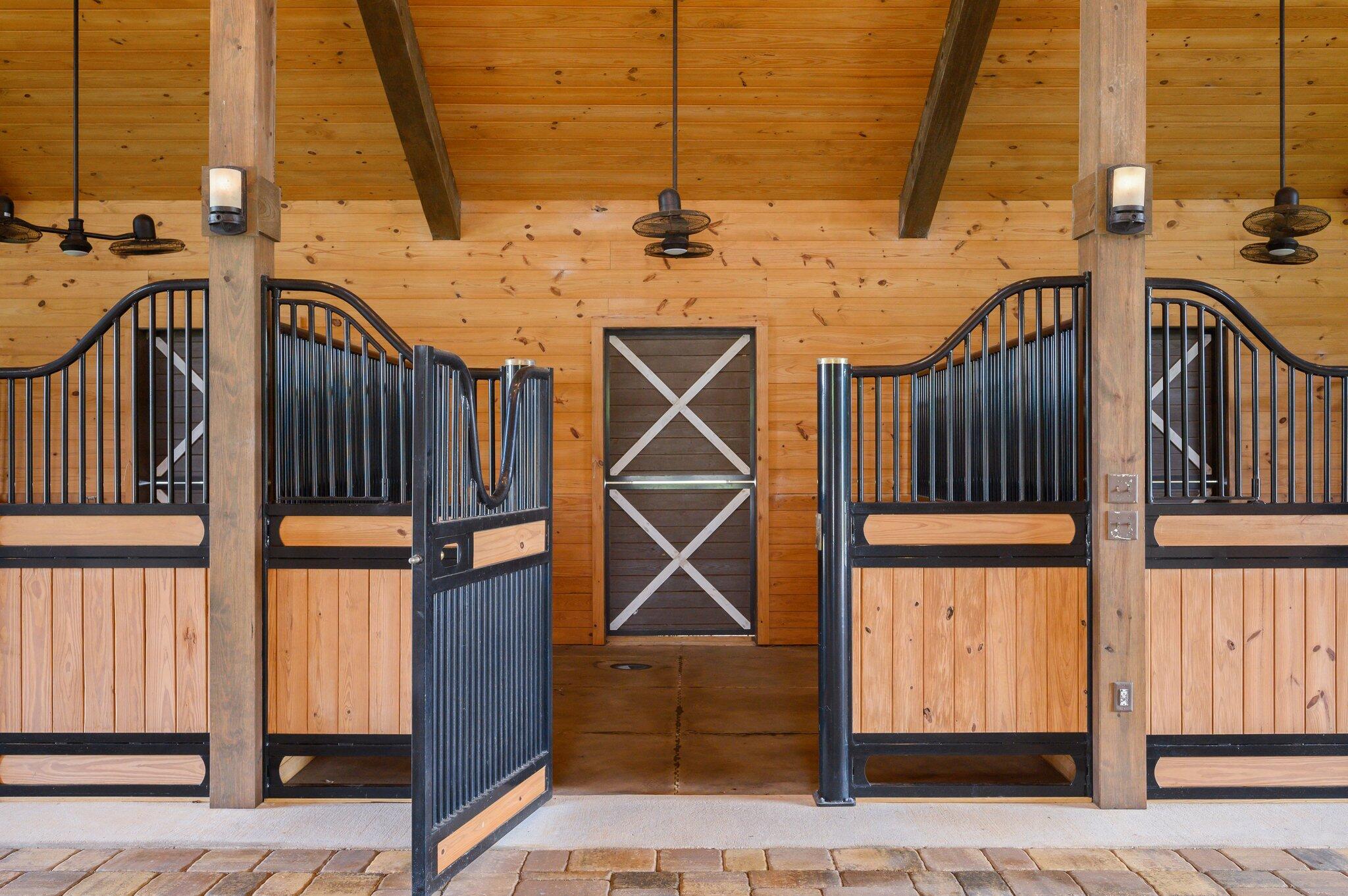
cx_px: 674
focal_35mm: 30
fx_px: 1122
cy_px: 448
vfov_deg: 43.5
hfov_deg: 62.0
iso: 500
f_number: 7.1
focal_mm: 30
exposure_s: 1/25
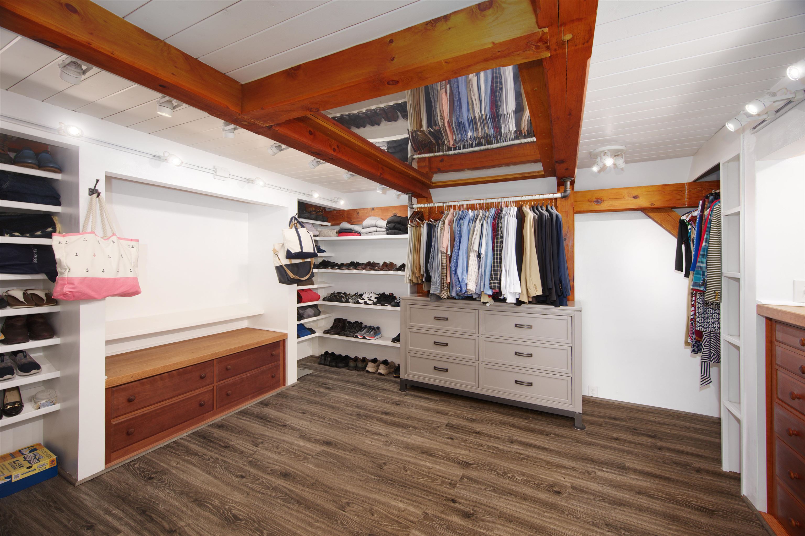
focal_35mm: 14
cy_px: 268
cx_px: 402
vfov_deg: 81.2
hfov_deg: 104.3
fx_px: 313
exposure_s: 1/2
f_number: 7.1
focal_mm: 14
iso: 320
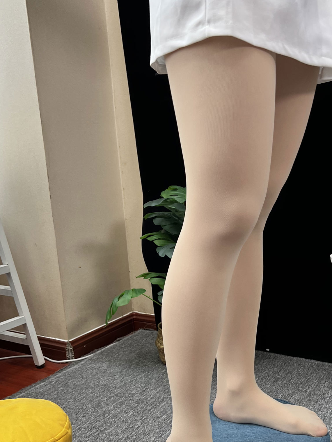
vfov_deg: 45.1
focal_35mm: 41
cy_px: 295
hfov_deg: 34.9
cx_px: 212
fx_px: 524
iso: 125
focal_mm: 5.7
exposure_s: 1/101
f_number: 1.5
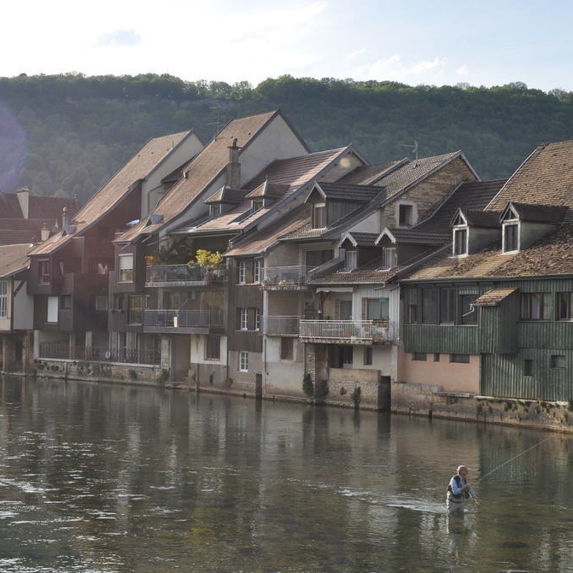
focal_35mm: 70
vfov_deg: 24.7
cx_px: 174
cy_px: 284
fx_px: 1311
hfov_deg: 24.5
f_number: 10
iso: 200
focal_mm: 36
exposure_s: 1/200
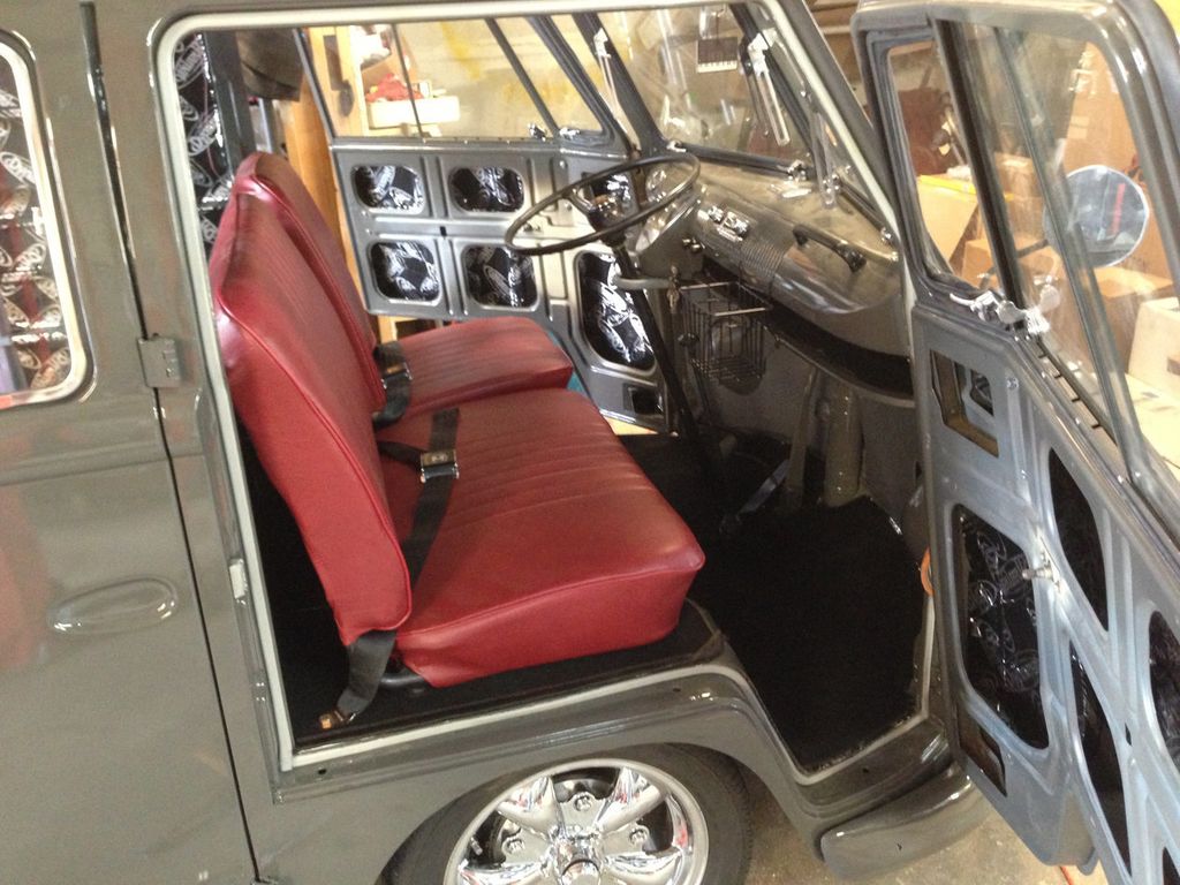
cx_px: 590
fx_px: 1125
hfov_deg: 55.4
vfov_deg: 42.9
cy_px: 442
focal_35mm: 33
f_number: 2.4
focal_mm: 4.13
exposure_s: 1/15
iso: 400
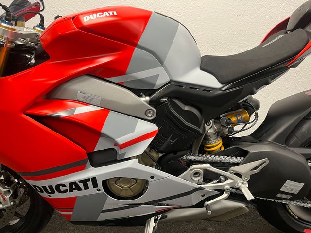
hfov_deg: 67.3
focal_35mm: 26
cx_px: 156
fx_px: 234
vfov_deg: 53.1
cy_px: 116
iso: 125
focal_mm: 5.1
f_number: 1.6
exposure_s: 1/50
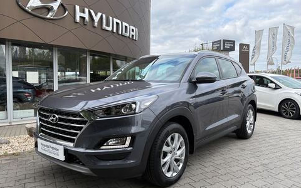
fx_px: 230
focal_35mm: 28
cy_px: 95
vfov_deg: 44.5
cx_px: 151
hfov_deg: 66.5
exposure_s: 1/1032
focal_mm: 5.96
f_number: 1.6
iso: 50
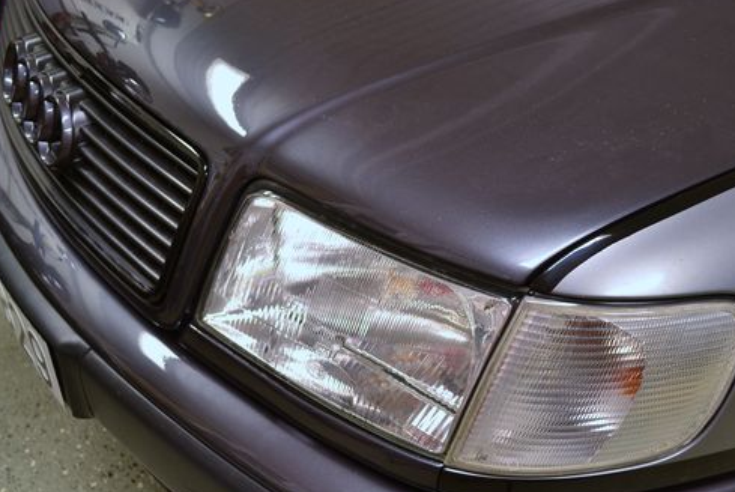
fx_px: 1042
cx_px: 443
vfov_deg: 26.5
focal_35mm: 51
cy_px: 303
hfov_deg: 38.7
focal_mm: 26
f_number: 4.2
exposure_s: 1/4
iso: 100
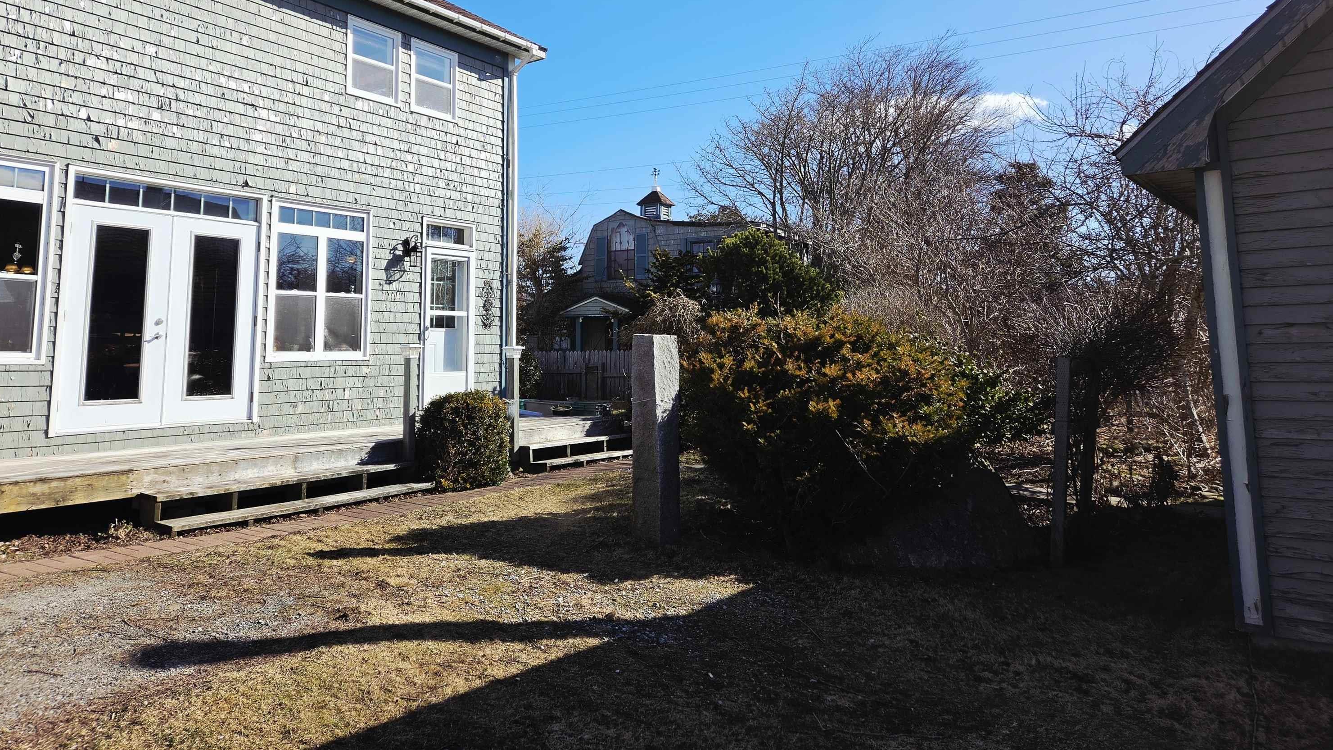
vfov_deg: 43.7
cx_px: 645
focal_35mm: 26
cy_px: 243
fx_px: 919
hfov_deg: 71.9
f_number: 1.8
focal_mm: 5.4
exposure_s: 1/3924
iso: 80
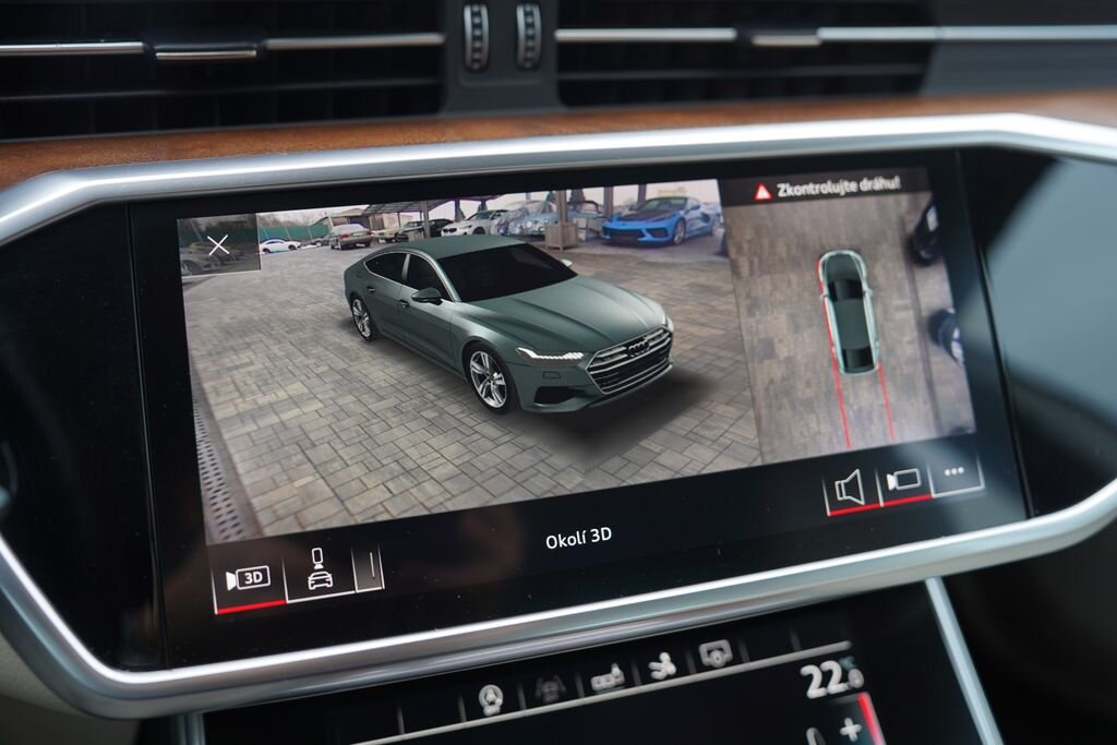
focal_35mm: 28
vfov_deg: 46.4
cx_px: 558
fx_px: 869
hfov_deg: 65.5
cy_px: 372
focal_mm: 28
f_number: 2.8
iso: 125
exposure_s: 1/30
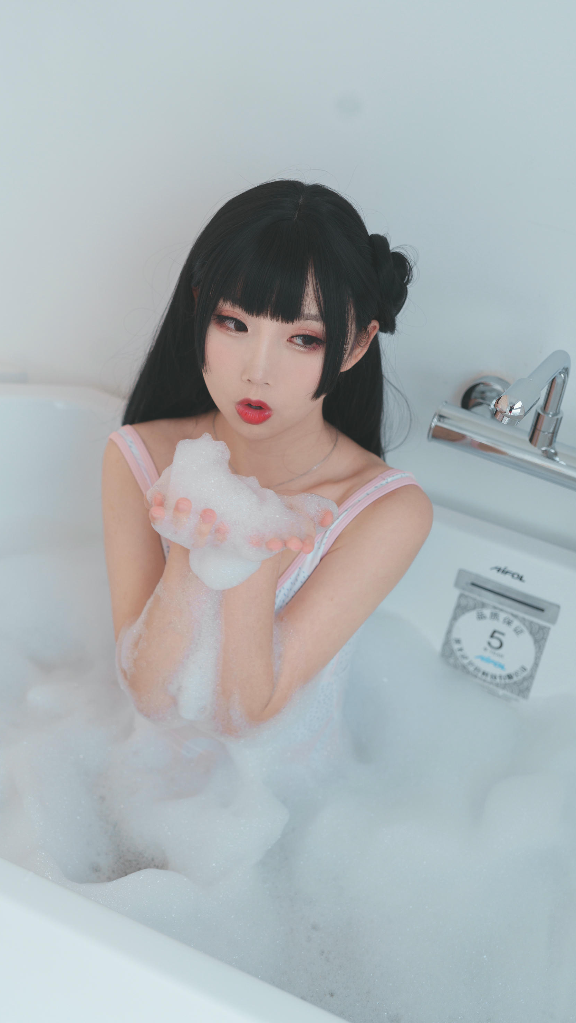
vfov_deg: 39.2
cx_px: 247
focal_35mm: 53
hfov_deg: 22.6
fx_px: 1439
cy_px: 514
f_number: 2.8
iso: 320
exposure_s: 1/100
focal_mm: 50
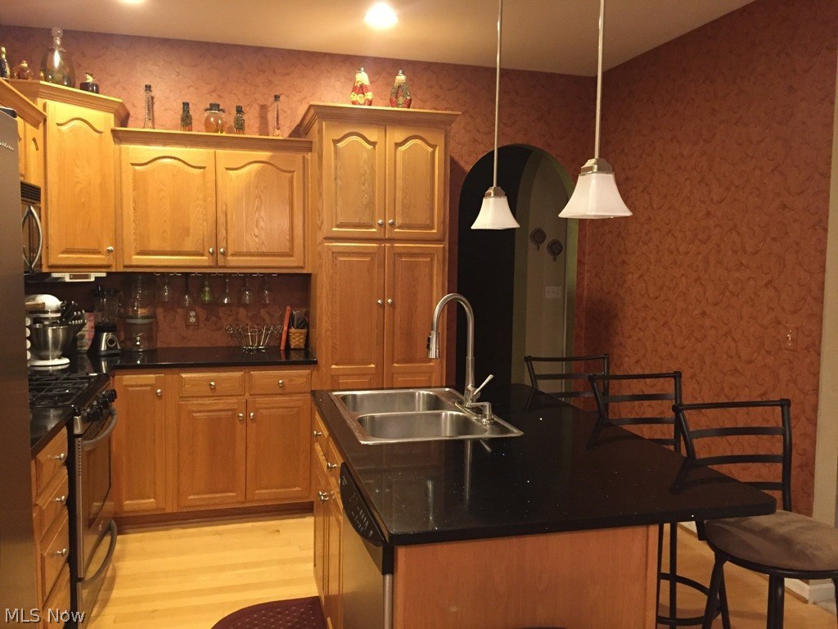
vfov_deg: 48.2
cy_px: 314
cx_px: 419
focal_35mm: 29
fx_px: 702
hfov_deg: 61.7
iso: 250
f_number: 2.2
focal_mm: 4.15
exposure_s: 1/17
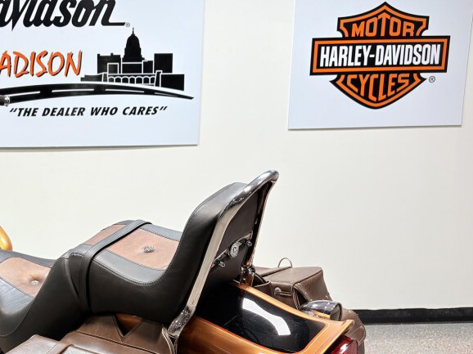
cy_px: 295
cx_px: 63
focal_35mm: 48
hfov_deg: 37.5
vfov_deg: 29.4
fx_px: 656
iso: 40
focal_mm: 5.96
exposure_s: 1/120
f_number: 1.6
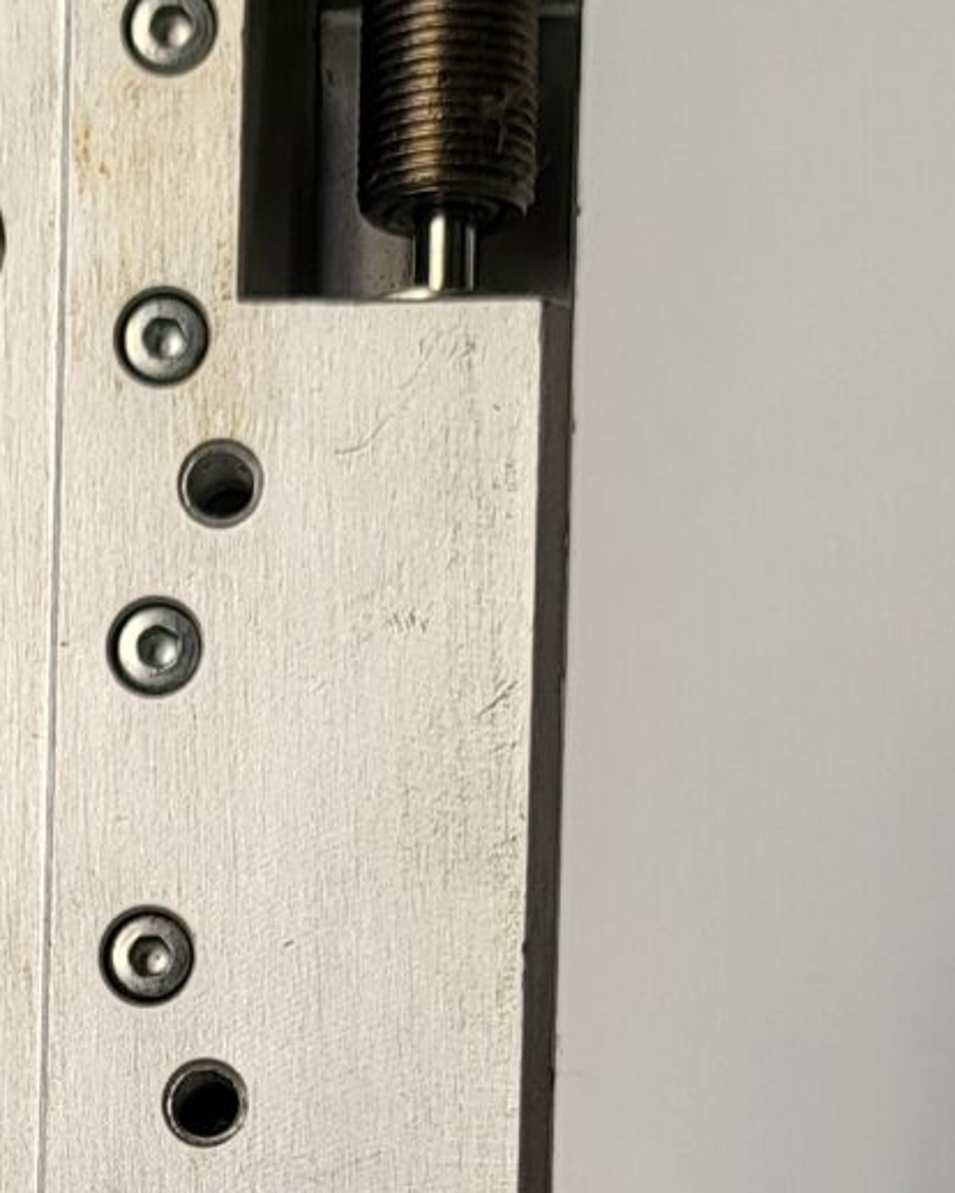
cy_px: 1712
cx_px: -28
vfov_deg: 15.5
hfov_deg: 13.1
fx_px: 4096
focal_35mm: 116
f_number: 1.8
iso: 40
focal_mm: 5
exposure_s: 1/203
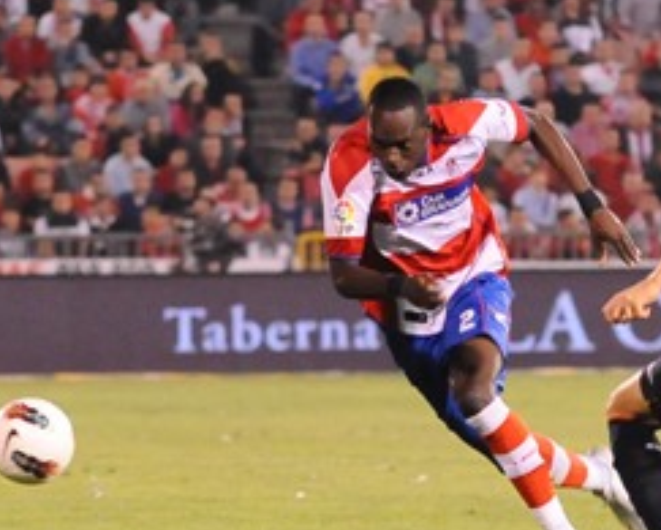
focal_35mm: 224
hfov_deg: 8.6
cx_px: 468
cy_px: 318
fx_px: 4387
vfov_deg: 6.9
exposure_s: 1/500
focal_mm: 145
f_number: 4
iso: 5000
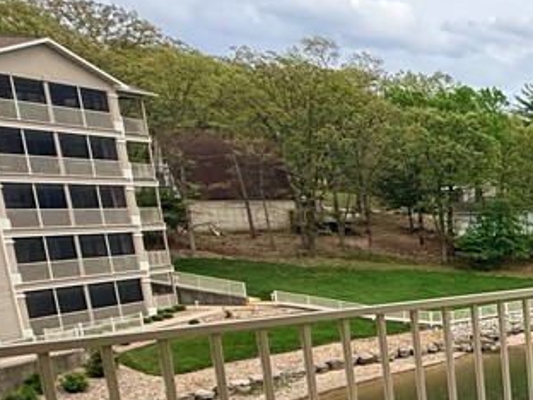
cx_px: 864
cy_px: 318
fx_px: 708
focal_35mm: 46
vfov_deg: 30.8
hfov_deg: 25.6
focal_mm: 2.22
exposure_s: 1/1795
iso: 50
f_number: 2.2
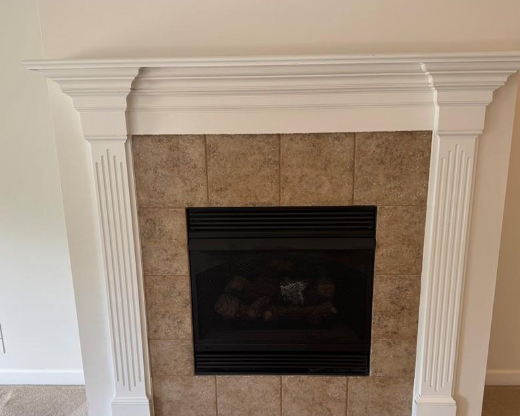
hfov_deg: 57.2
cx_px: 267
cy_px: 249
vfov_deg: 46.8
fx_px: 477
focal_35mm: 31
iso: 125
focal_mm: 6.76
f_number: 1.78
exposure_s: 1/60
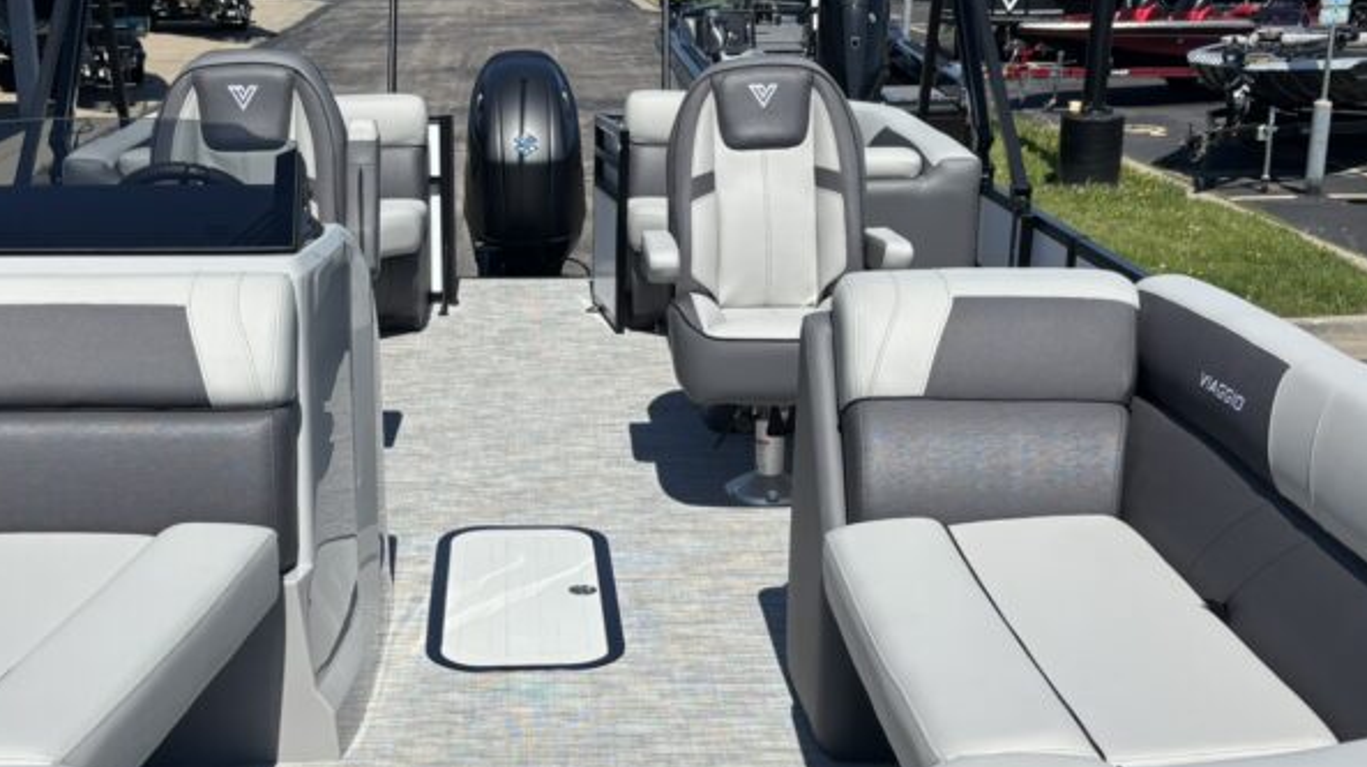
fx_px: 1848
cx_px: 518
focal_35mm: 51
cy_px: 507
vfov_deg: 23.4
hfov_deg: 40.3
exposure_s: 1/5618
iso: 50
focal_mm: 5.96
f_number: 1.6
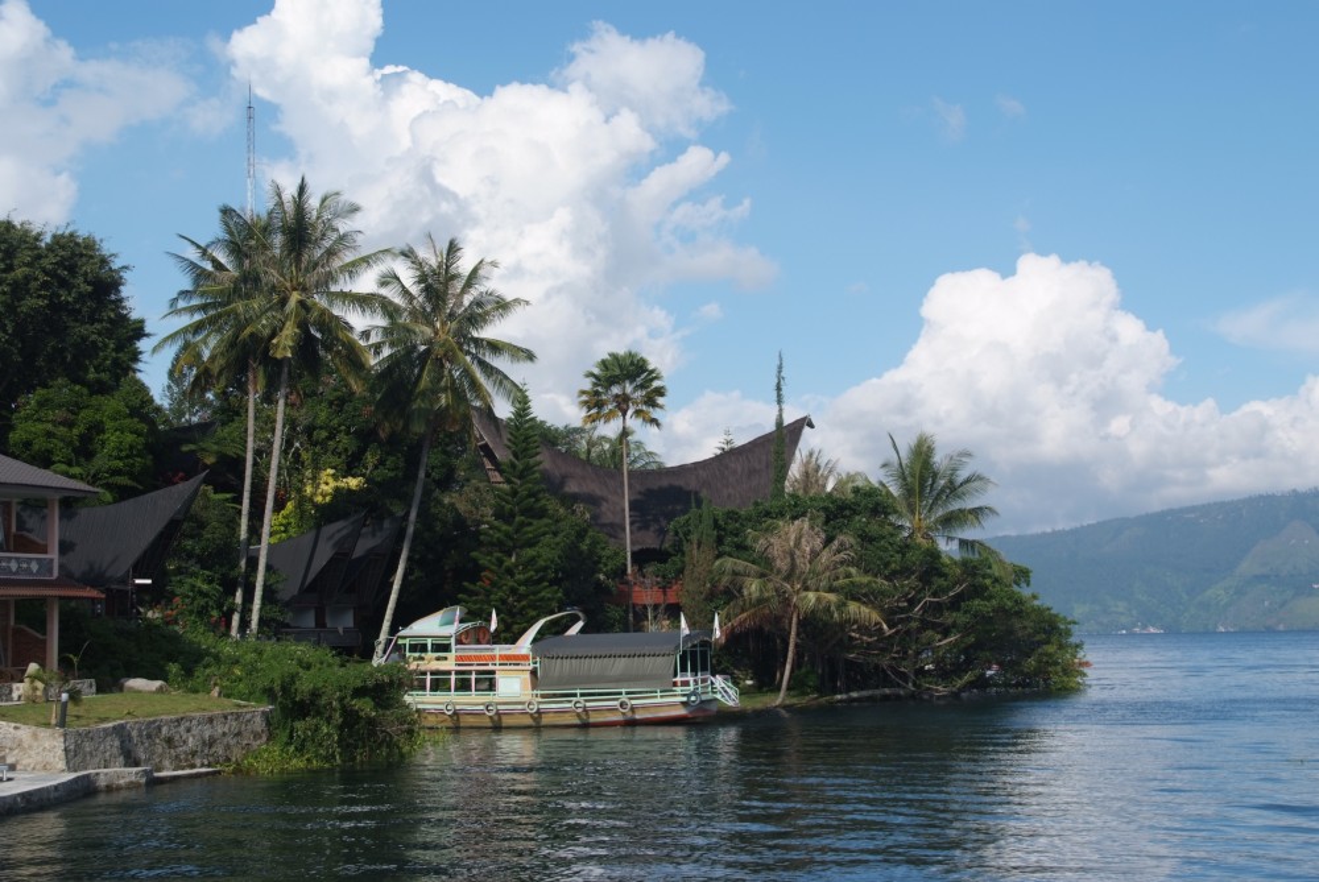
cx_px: 660
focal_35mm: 60
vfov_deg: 22.7
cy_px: 441
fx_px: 2201
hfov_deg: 33.4
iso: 100
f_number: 8
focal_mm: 40
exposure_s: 1/250
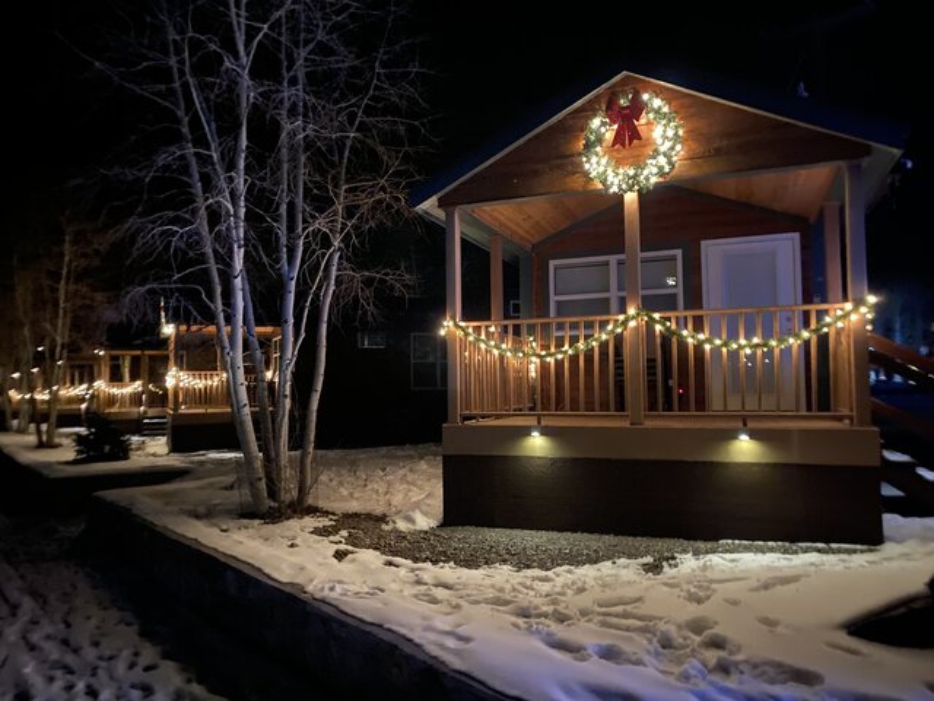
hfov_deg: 67.3
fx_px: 702
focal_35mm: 26
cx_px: 467
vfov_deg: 53.1
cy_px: 350
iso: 800
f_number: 1.8
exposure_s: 1/2
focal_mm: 4.25
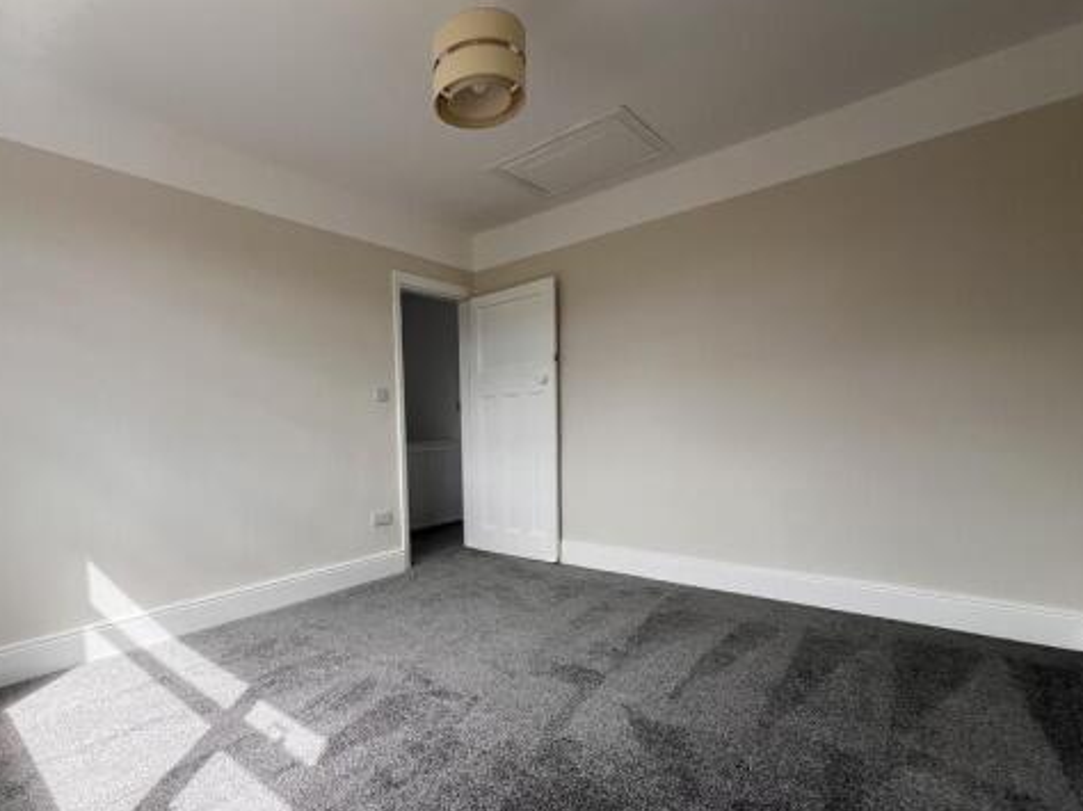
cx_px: 431
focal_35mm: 16
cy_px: 476
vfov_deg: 77.4
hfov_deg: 93.2
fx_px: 500
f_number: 1.8
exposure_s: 1/204
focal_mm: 1.57
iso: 32
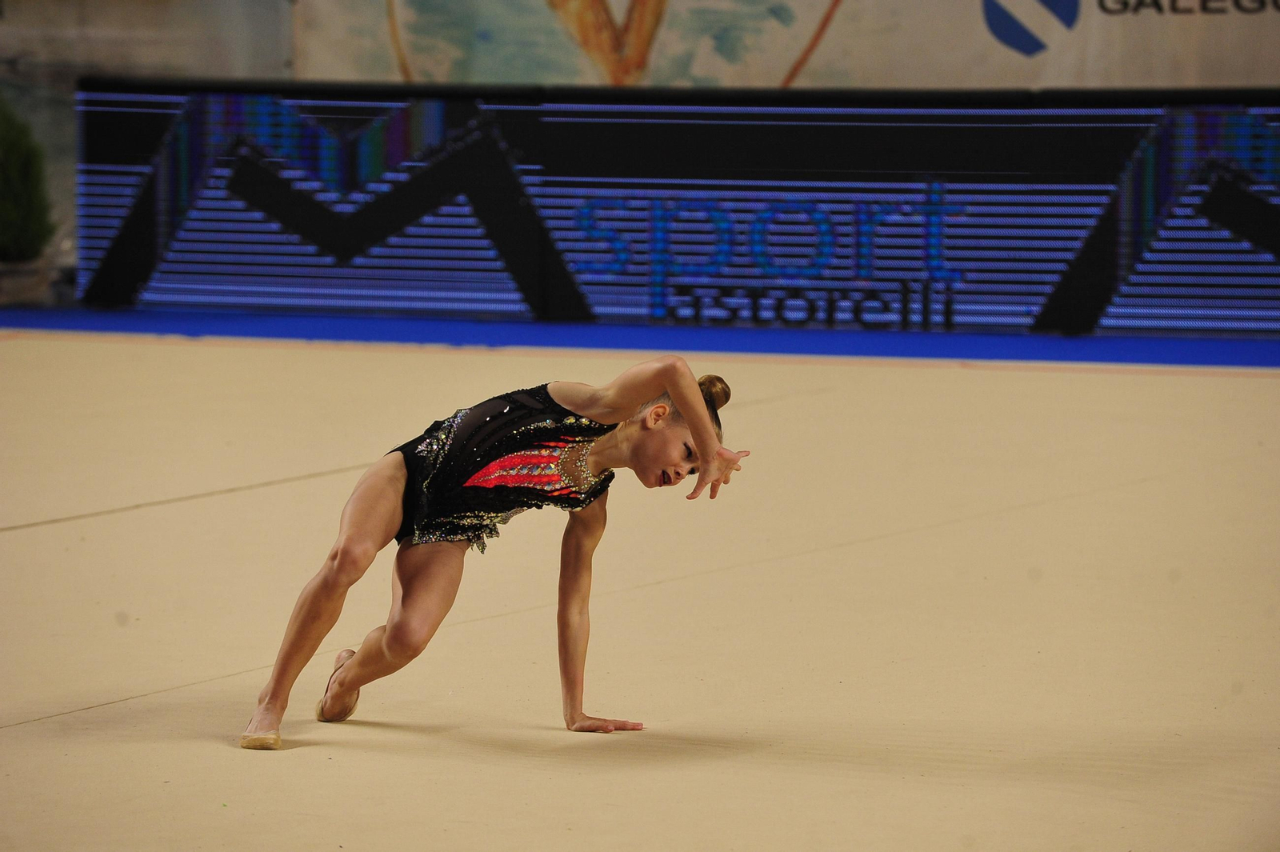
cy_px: 426
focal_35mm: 200
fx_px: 7107
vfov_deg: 6.9
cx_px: 640
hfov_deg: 10.3
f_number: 5.6
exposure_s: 1/800
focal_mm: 200
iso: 2500
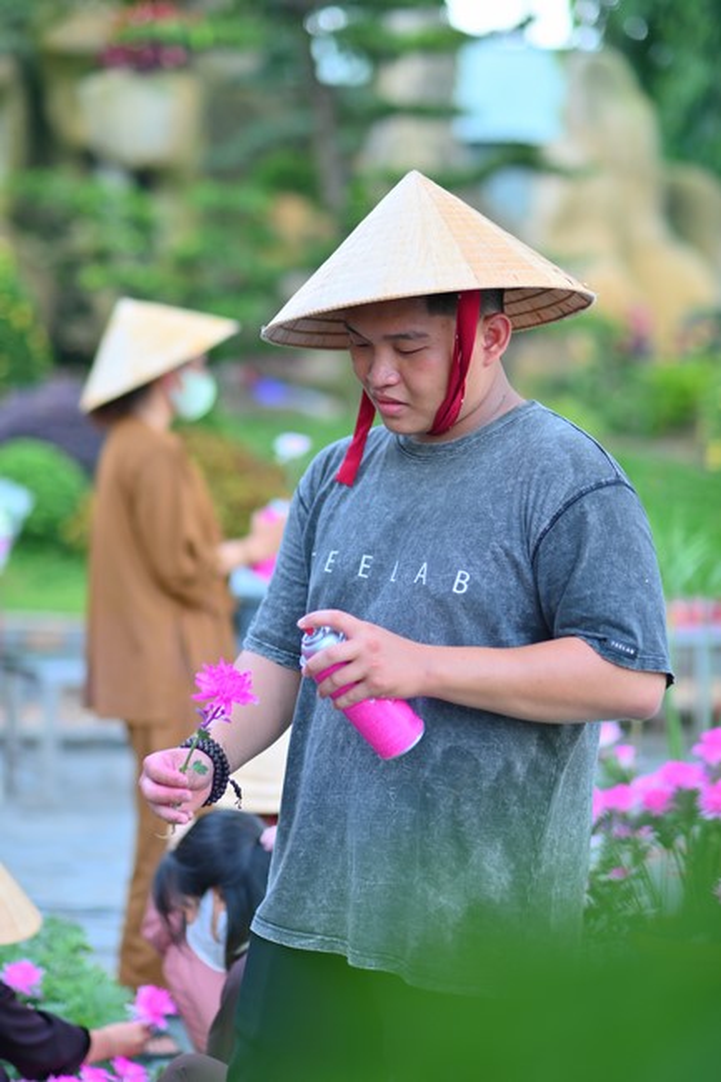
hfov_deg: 16.1
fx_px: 2555
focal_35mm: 85
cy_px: 541
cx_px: 360
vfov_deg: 23.9
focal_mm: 85
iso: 100
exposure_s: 1/320
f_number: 2.2
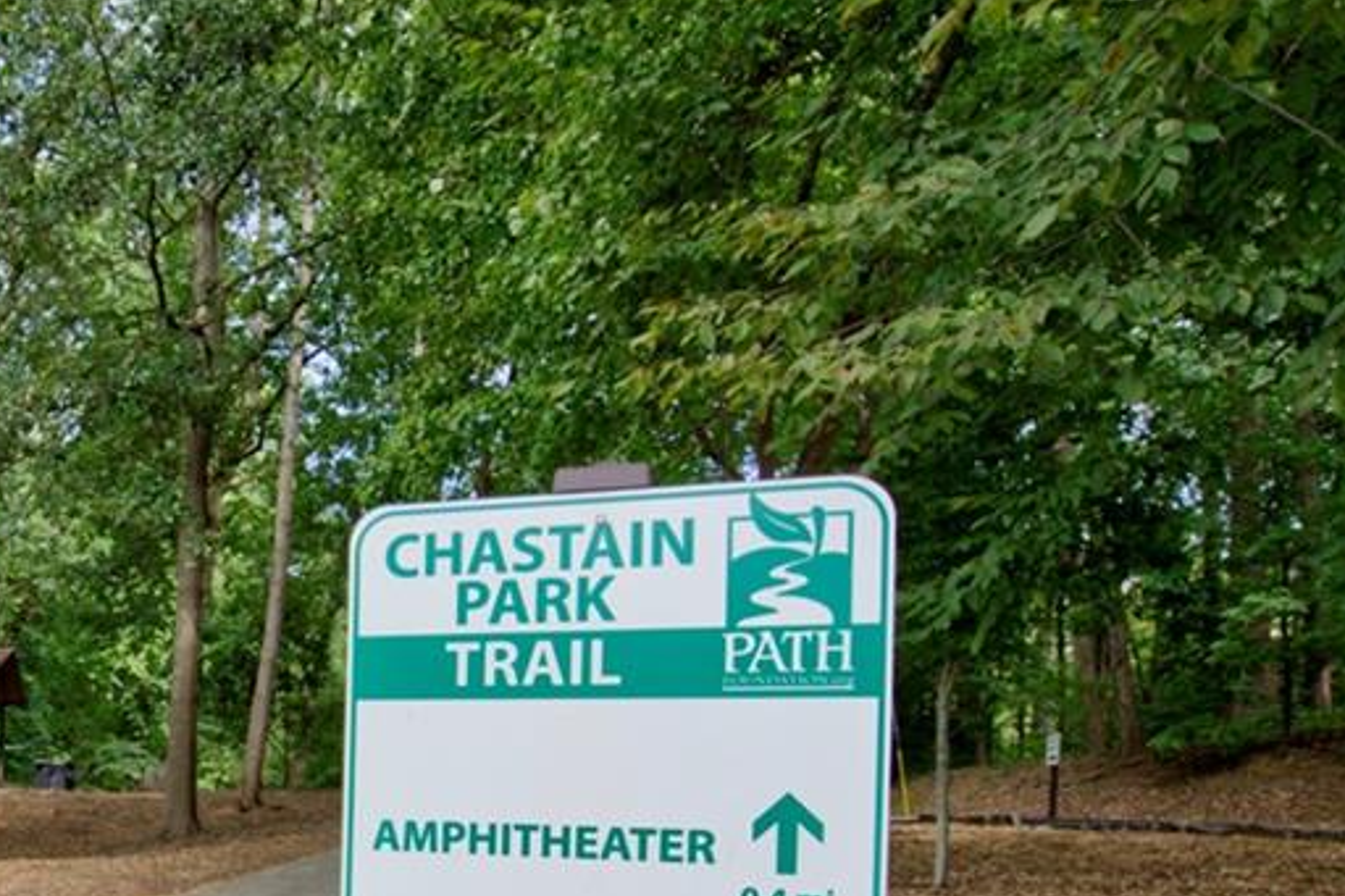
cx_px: 92
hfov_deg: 50.8
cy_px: 801
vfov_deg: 38.4
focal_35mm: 32
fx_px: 1195
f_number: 8
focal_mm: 16
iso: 250
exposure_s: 1/160
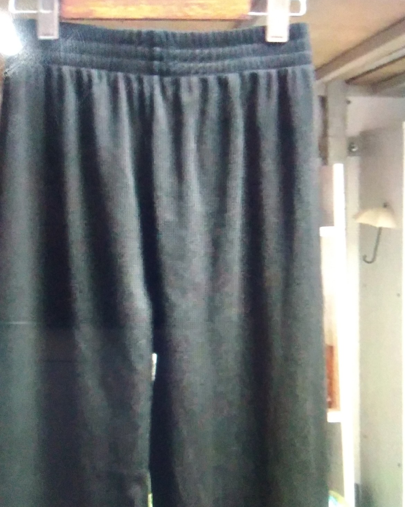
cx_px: 202
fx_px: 464
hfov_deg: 47.1
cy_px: 272
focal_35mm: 31
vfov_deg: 57.1
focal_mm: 2.39
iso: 890
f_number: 2.4
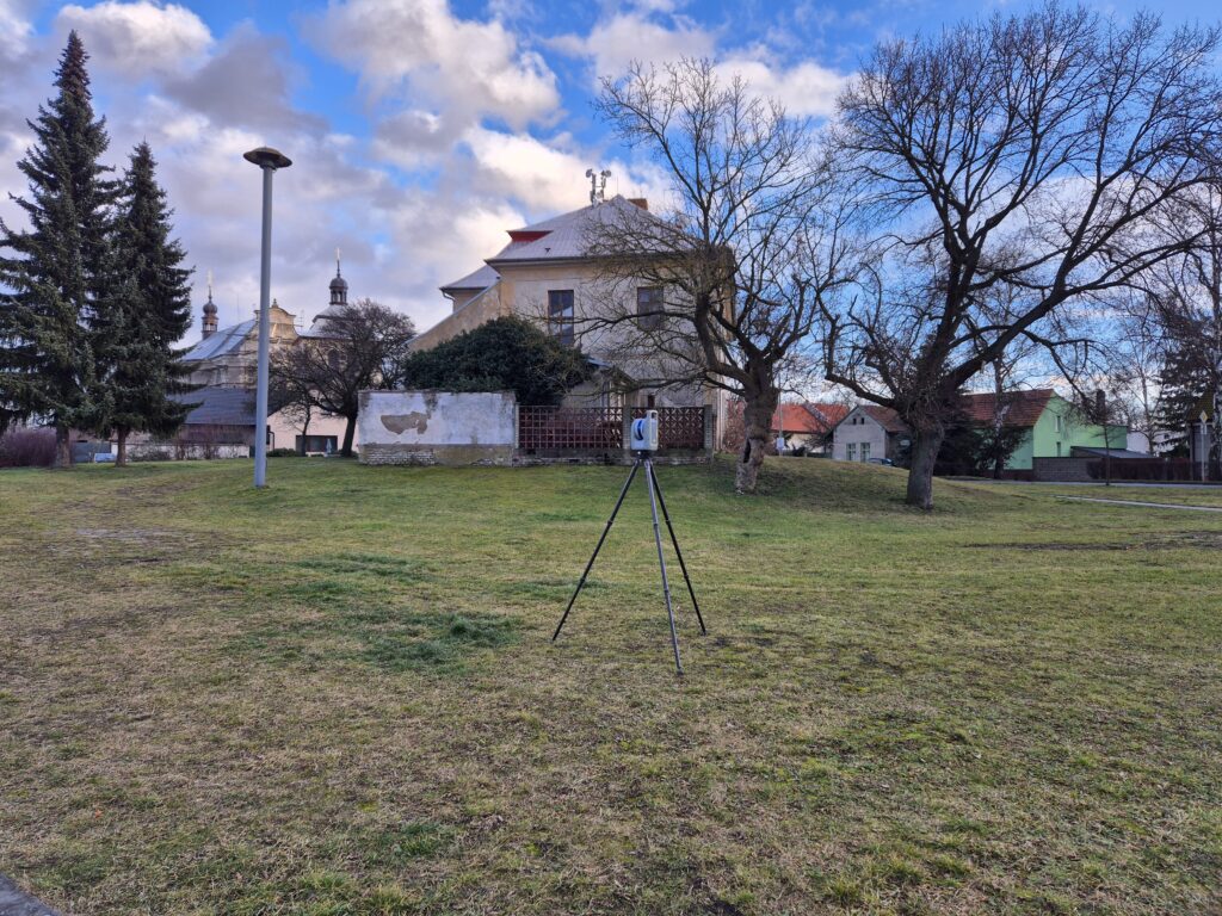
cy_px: 458
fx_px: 812
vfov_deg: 58.9
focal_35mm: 23
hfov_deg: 73.9
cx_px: 611
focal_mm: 5.4
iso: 25
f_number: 1.8
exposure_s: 1/289
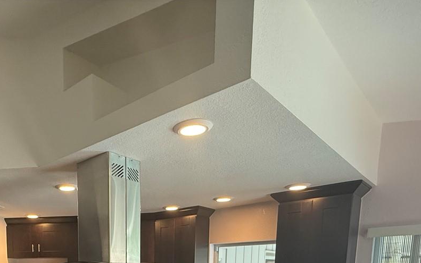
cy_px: 318
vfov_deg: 33.7
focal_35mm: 30
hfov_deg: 59.7
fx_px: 344
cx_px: 108
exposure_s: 1/120
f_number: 2.2
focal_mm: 2.22
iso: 320
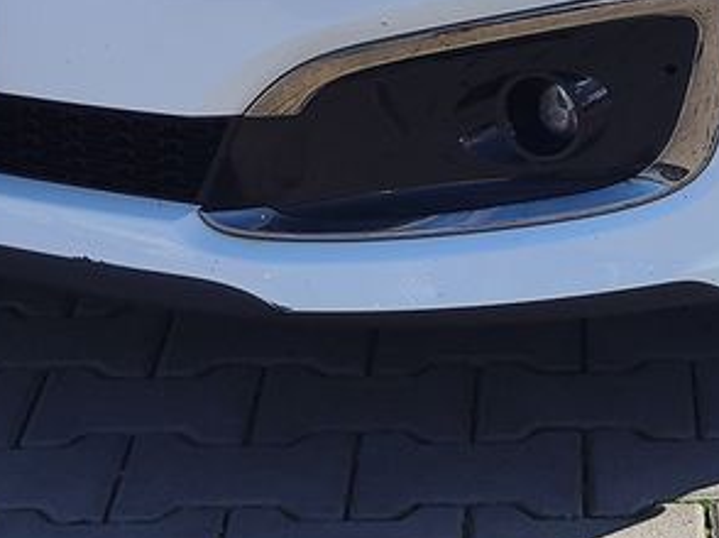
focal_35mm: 94
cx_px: 653
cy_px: -401
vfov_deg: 14.1
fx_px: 1951
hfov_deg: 20.4
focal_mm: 7.01
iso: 50
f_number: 1.69
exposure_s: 1/1057
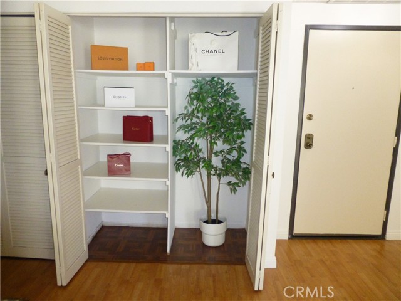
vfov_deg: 56.8
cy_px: 150
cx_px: 200
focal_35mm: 24
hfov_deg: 71.6
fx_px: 278
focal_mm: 4.3
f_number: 3.3
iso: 800
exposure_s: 1/60
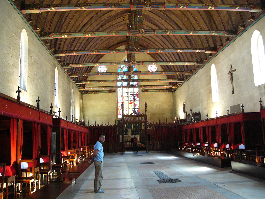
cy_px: 100
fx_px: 276
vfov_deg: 39.7
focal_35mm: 36
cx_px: 132
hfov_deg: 51.4
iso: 200
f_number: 2.8
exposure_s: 1/10
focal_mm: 6
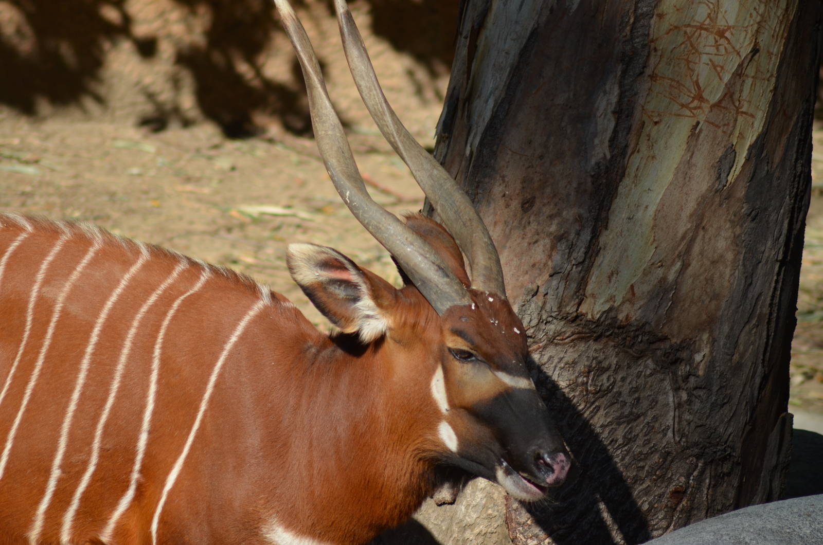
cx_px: 412
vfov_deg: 3.0
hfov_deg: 4.6
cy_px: 272
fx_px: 10267
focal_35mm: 450
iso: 400
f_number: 5.6
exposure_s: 1/1600
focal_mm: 300
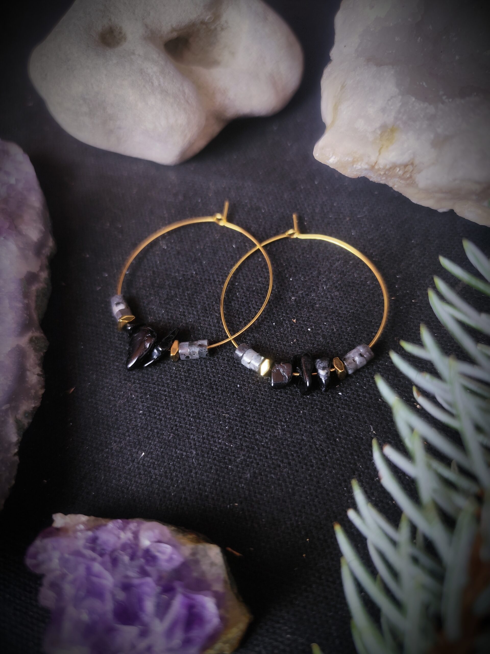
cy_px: 327
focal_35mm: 23
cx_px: 245
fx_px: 434
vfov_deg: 73.9
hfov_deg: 58.9
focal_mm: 6.19
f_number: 1.65
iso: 250
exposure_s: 1/50
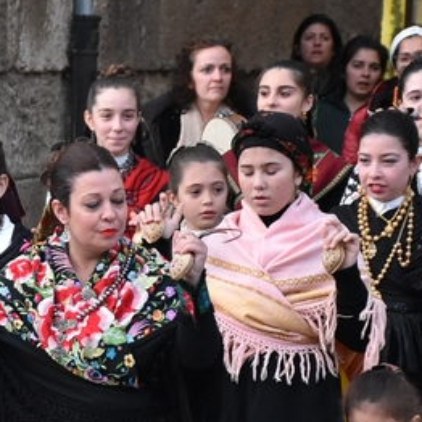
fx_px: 3627
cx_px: -81
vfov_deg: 6.6
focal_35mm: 263
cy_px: 401
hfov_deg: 6.6
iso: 1800
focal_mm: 60
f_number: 5
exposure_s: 1/125
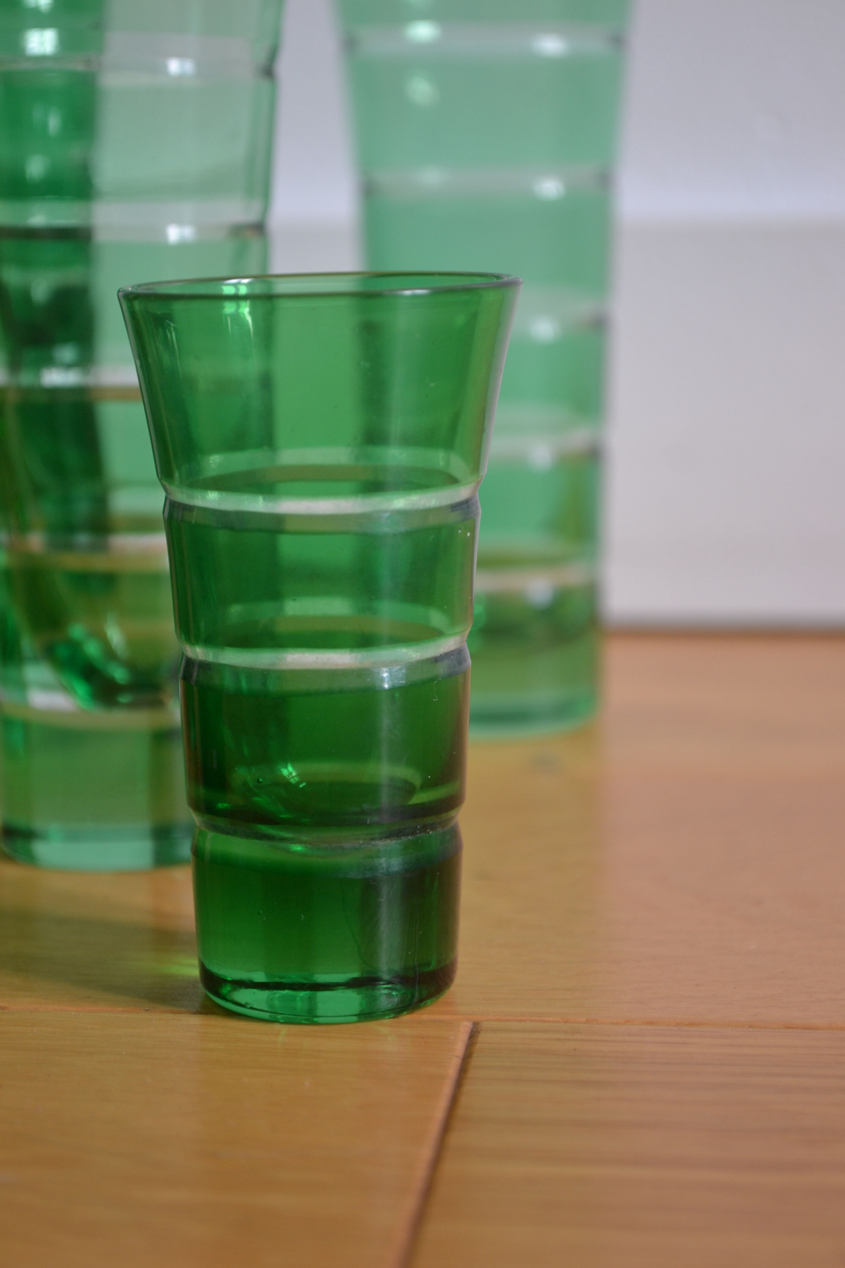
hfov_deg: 16.6
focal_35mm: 82
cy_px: 634
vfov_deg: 24.6
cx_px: 422
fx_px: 2904
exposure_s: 1/40
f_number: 5.6
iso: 400
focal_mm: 55
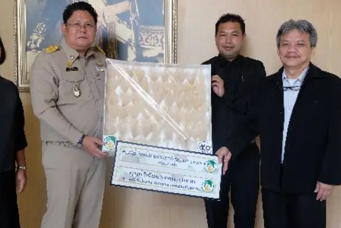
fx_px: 417
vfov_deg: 30.5
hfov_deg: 44.3
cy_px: 109
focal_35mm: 44
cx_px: 140
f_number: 4
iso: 1600
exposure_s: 1/60
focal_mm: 22.2
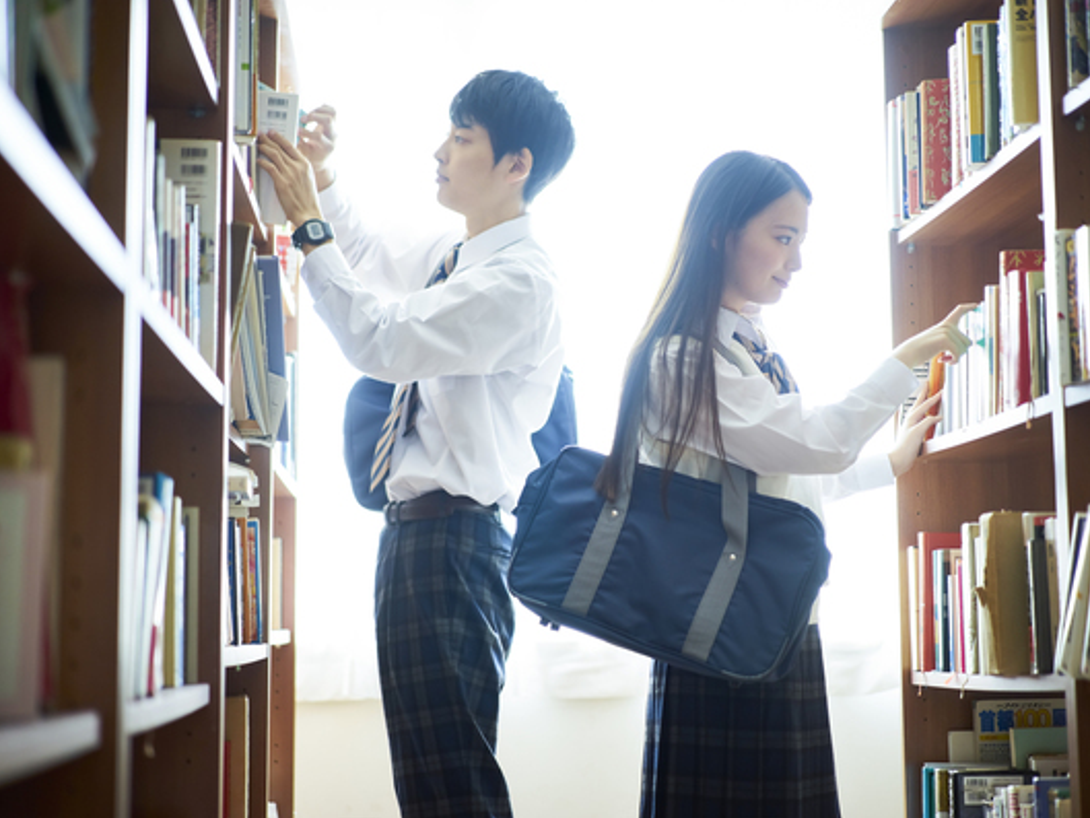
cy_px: 408
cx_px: 560
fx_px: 1890
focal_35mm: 60
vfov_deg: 24.4
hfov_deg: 32.2
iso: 160
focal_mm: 55
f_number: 1.8
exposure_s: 1/60
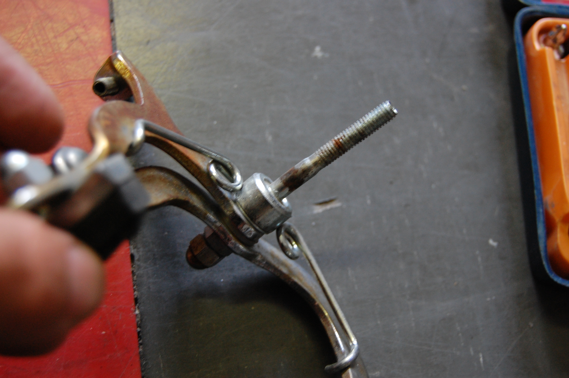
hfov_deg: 35.1
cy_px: 189
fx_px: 900
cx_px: 284
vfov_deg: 23.7
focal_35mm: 57
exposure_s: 1/20
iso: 800
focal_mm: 38
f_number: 4.8
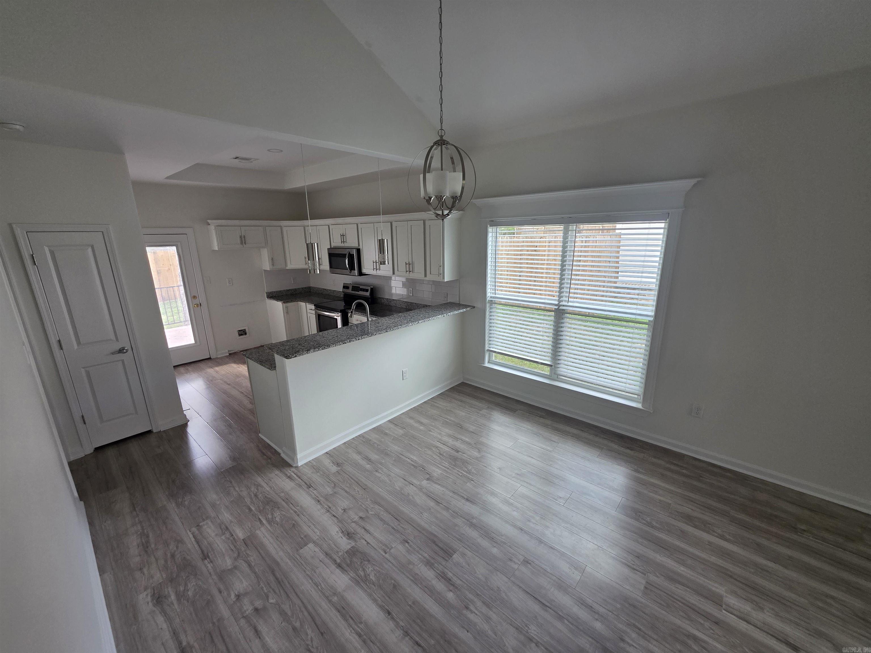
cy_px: 326
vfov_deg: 89.9
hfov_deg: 106.2
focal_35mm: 13
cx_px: 436
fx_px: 327
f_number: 1.9
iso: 125
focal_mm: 2.2
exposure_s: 1/120
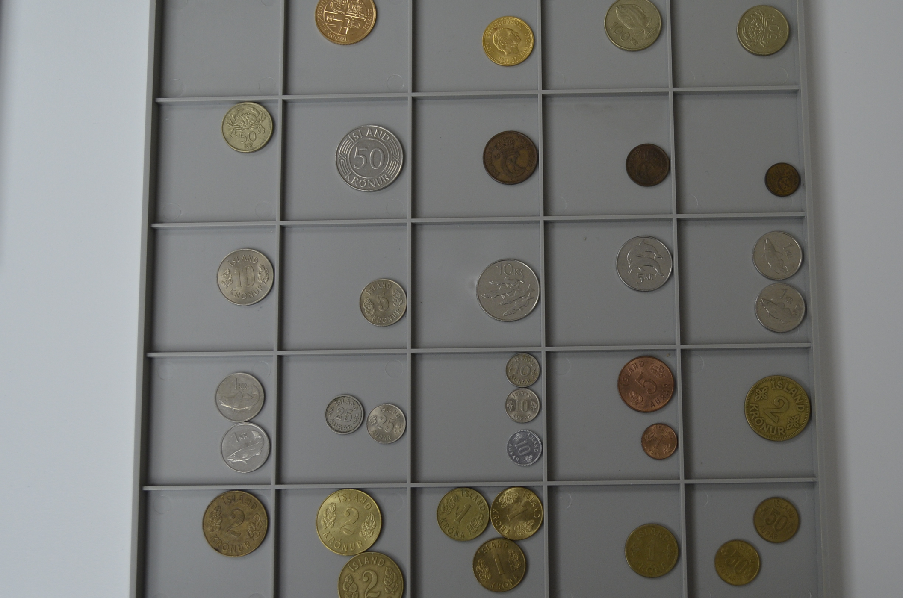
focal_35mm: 56
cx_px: 507
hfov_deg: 35.7
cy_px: 295
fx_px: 1402
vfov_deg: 24.1
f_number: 4.8
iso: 400
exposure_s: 1/80
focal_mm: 32
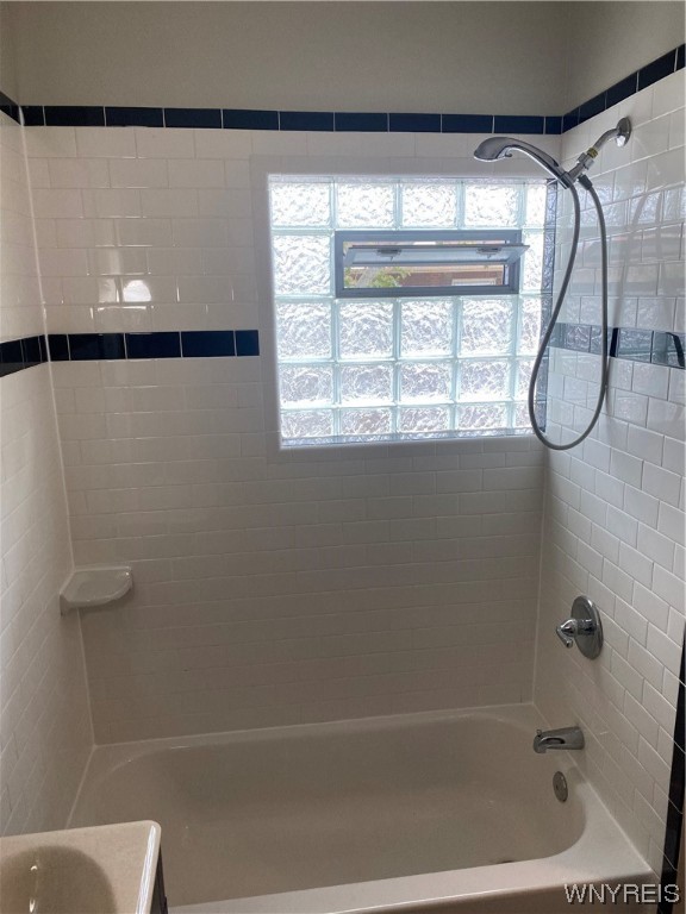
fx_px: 687
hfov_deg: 53.1
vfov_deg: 67.3
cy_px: 457
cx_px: 343
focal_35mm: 26
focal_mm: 4.25
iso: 50
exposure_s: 1/120
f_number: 1.8
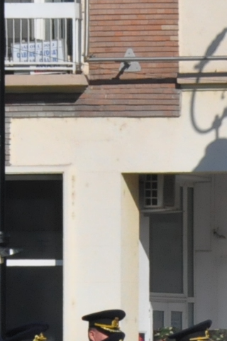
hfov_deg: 2.0
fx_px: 6641
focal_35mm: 702
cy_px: 409
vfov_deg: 2.9
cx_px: 272
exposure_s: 1/1000
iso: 1600
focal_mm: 105
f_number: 18
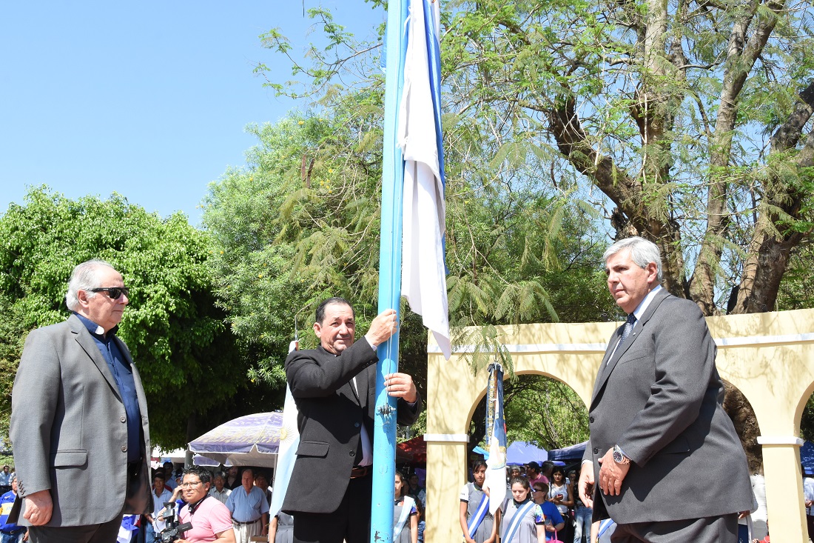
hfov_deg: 49.6
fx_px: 882
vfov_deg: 34.2
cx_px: 407
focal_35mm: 39
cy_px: 272
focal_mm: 26
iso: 1000
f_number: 13
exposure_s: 1/640
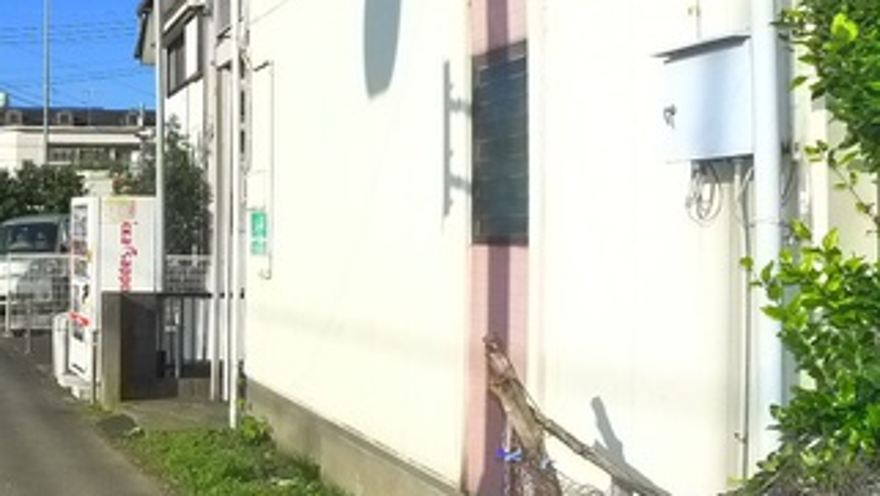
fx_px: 1331
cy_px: 204
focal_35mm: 57
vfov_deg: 21.1
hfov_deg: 32.5
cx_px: -74
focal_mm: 5.1
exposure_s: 1/800
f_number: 4
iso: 400
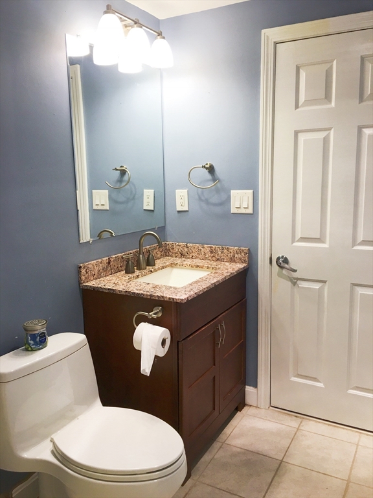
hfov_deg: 48.2
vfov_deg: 61.7
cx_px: 186
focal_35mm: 29
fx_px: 417
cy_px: 249
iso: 25
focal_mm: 4.15
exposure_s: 1/30
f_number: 2.2
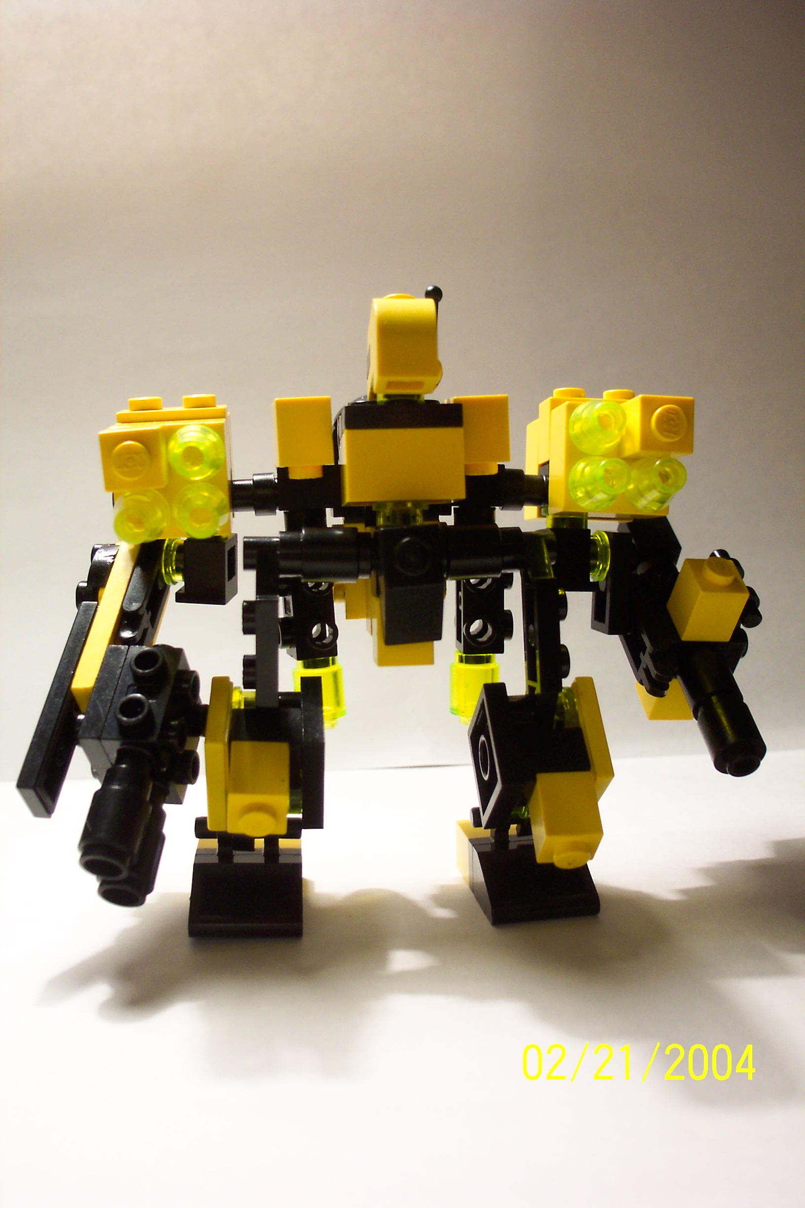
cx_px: 402
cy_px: 604
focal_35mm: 35
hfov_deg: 37.9
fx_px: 1174
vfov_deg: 54.4
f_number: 2.8
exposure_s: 1/30
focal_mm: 7.5
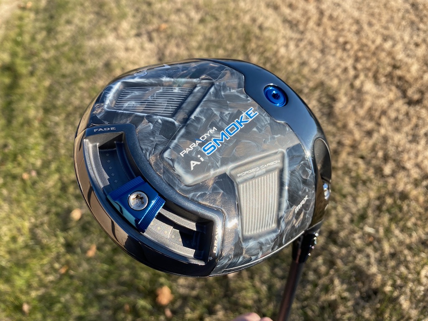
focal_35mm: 26
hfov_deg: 67.3
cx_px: 214
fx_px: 321
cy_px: 160
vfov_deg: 53.1
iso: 32
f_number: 1.8
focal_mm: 4.25
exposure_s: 1/1272
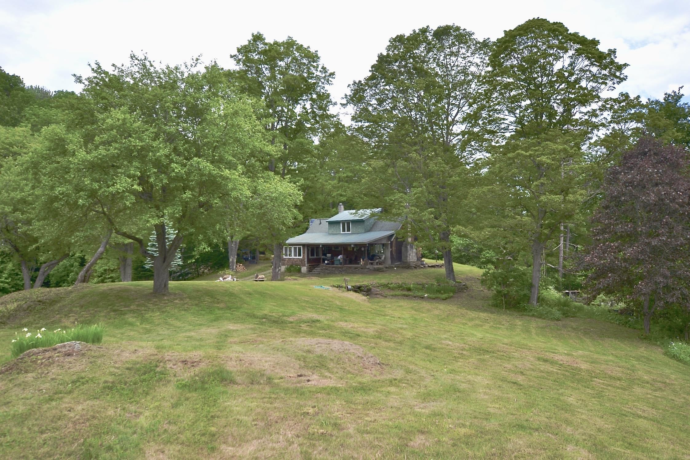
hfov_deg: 61.9
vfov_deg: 43.6
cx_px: 345
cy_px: 230
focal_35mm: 30
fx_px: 575
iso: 100
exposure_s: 1/160
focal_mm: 20
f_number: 6.3
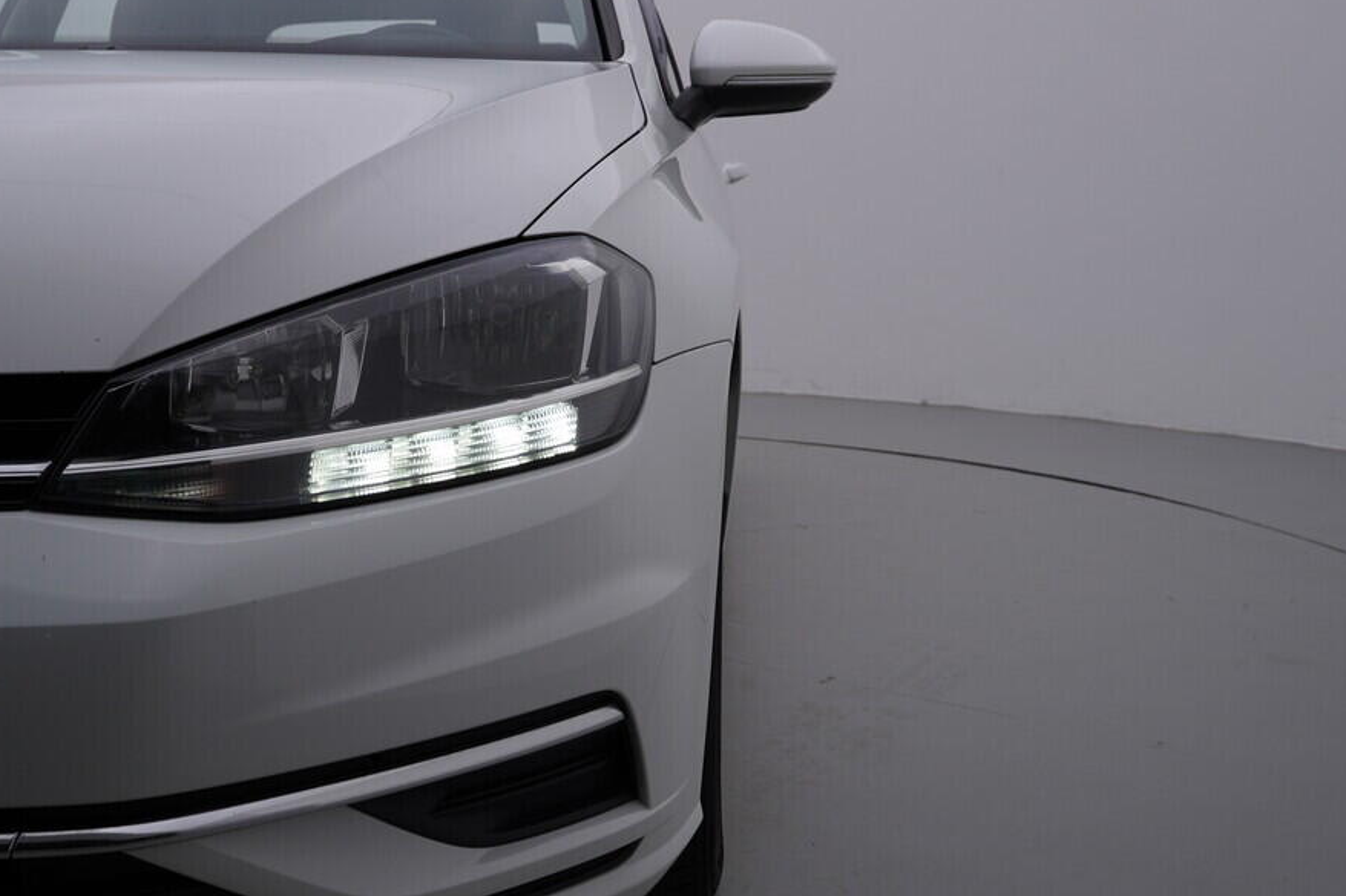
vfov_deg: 31.9
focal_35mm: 42
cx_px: 569
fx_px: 1570
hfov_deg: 46.3
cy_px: 489
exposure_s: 1/160
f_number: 5.6
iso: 125
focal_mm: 24
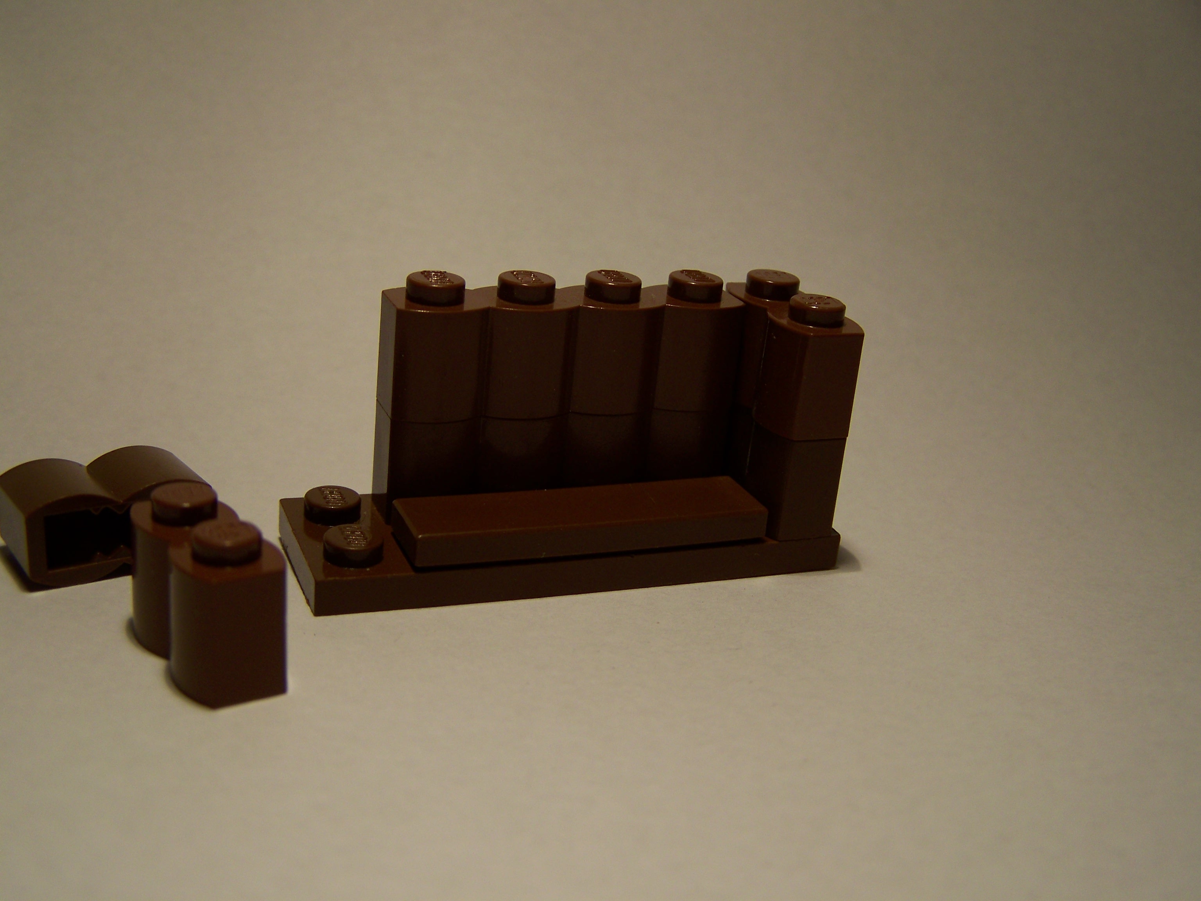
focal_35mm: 38
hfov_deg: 49.0
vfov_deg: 37.7
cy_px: 450
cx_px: 600
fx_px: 1318
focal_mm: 6.3
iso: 64
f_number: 2.8
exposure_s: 1/60
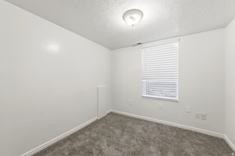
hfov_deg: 104.3
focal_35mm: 14
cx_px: 118
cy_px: 78
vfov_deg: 81.1
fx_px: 91
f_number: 8
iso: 800
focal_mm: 14
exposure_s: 1/320
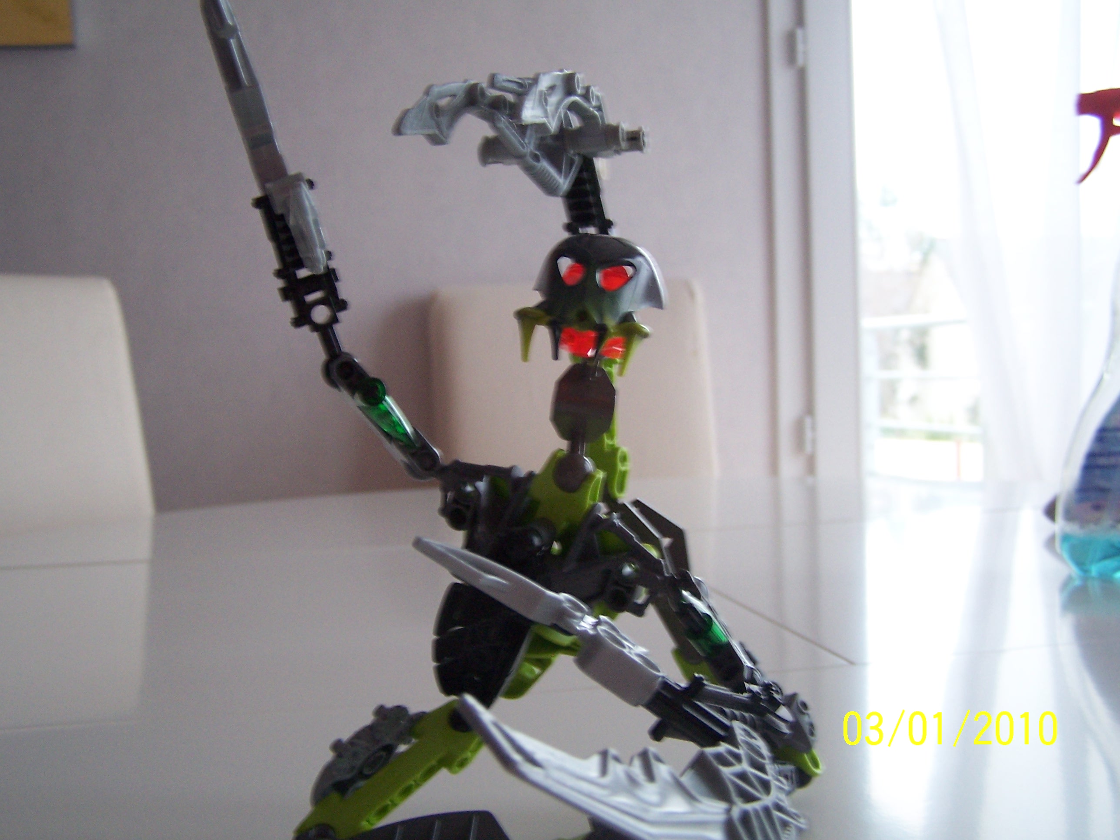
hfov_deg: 49.0
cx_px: 560
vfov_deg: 37.7
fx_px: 1229
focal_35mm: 38
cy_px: 420
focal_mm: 6.3
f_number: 2.8
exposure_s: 1/15
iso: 140
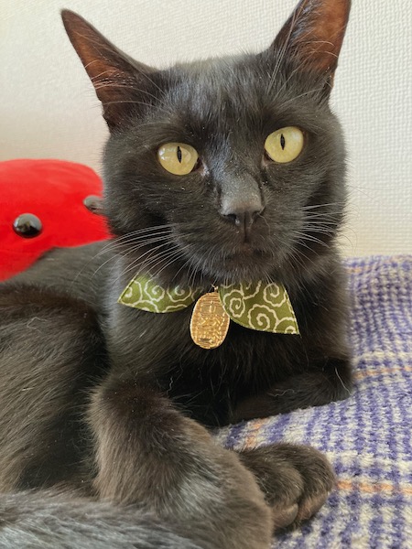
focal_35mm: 28
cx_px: 206
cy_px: 274
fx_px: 444
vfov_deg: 63.4
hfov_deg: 49.7
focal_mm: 3.99
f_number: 1.8
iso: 320
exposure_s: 1/44
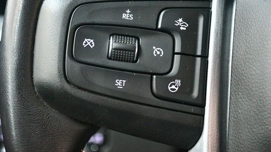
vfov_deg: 18.8
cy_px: 67
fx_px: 460
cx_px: 136
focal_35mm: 64
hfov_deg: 32.8
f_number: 5.3
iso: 12800
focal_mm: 40
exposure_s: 1/50
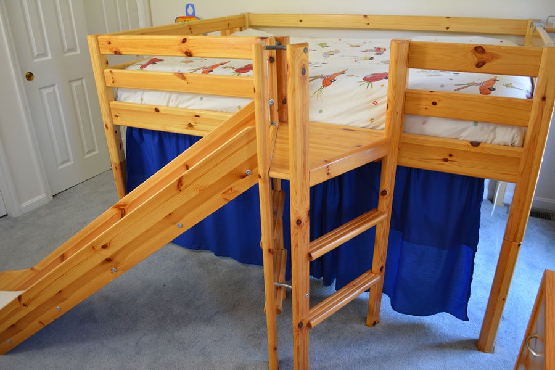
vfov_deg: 47.9
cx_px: 278
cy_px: 185
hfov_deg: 67.4
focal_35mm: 27
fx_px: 416
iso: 800
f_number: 4
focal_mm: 18
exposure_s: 1/60
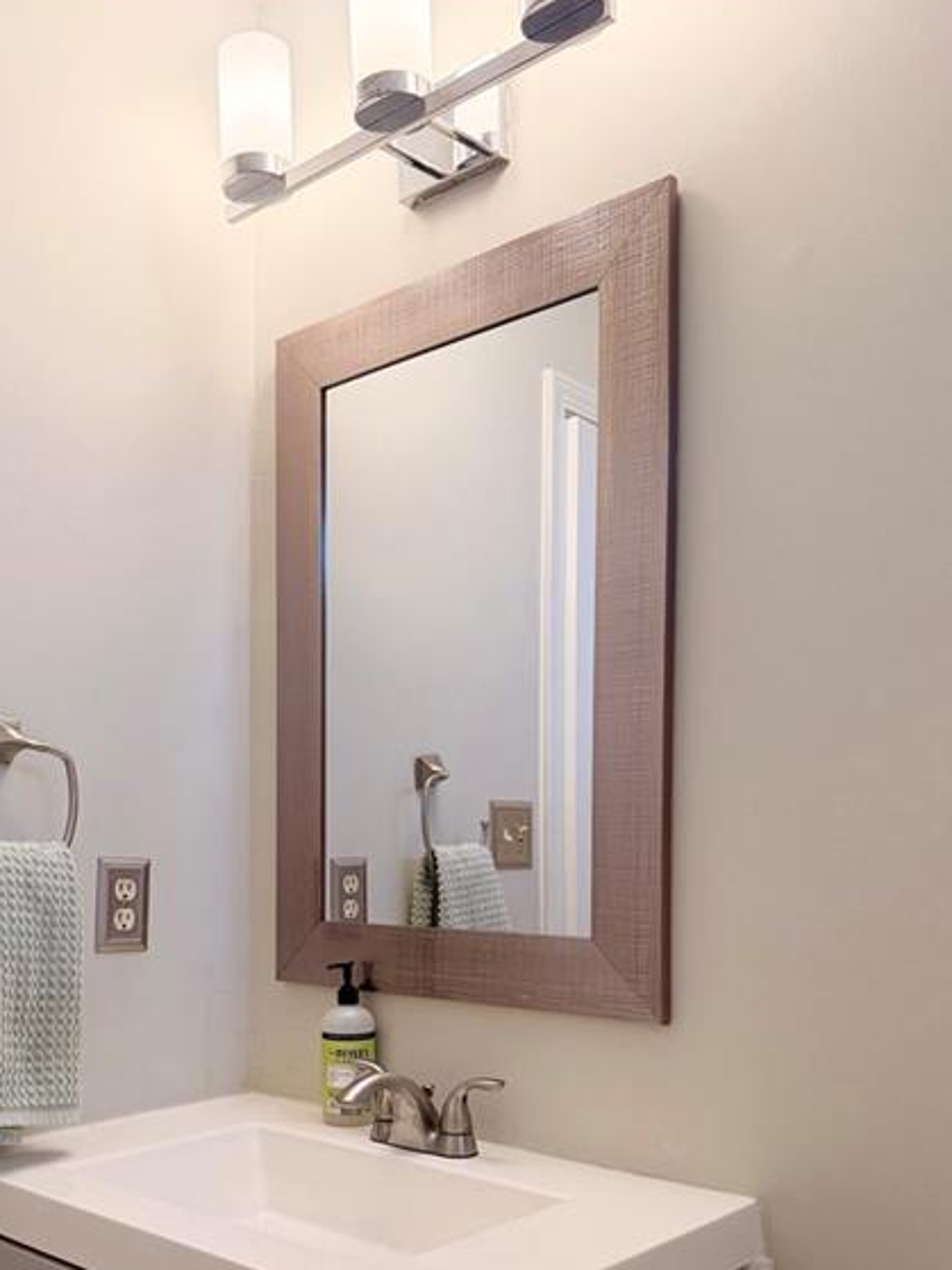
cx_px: 359
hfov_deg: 42.6
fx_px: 1211
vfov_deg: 54.2
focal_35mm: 33
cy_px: 852
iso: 200
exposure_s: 1/182
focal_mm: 6.76
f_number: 1.78
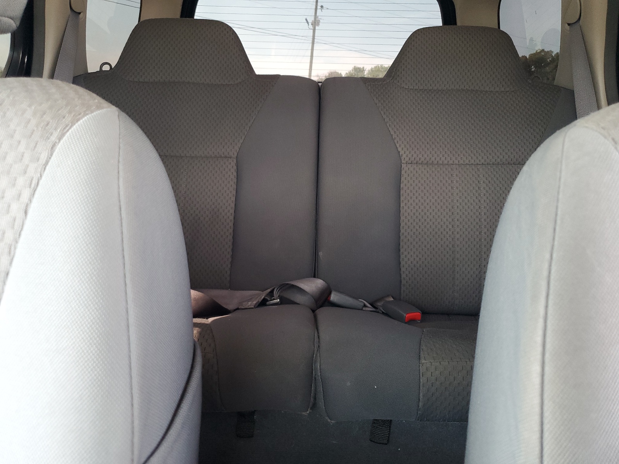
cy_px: 232
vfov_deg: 53.1
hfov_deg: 67.3
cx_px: 310
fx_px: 465
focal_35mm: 26
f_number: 1.5
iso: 112
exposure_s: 1/60.2
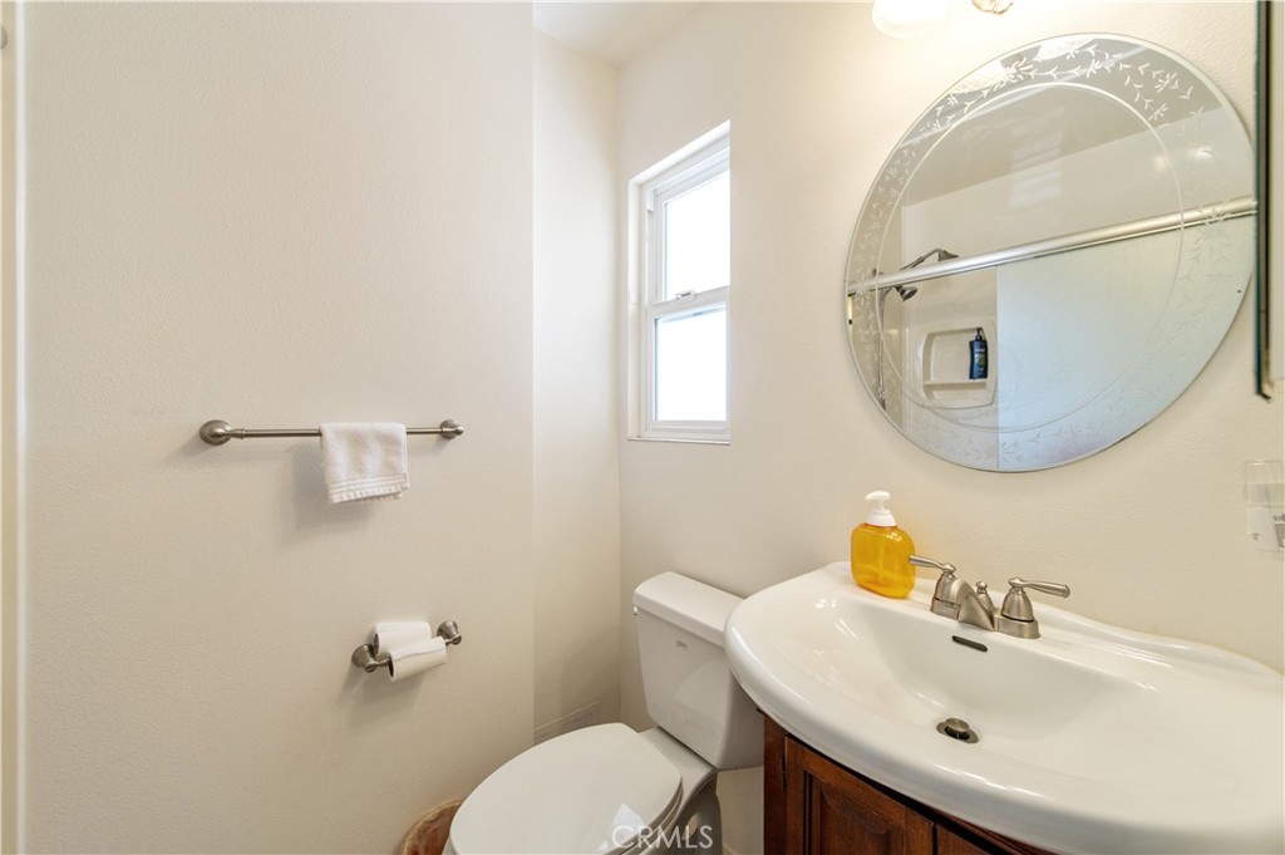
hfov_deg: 104.3
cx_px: 642
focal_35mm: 14
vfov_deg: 81.1
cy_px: 428
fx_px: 499
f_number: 4
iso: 400
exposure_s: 1/250
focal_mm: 14
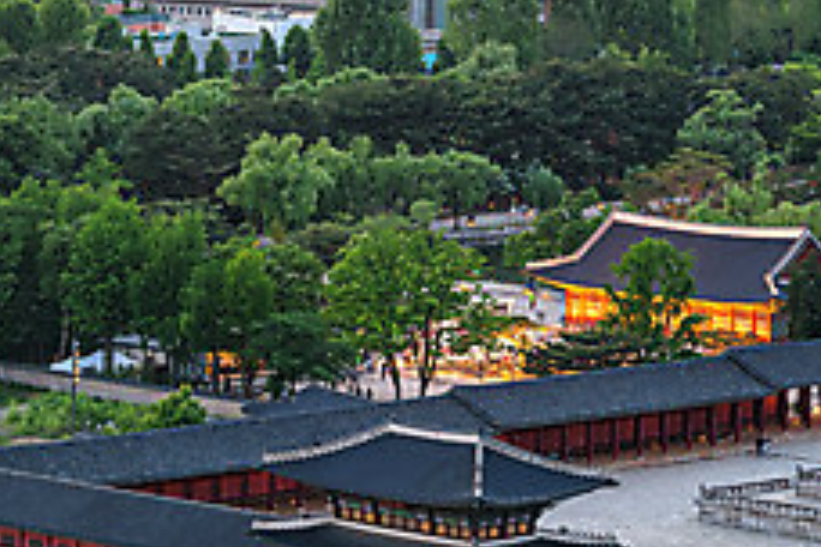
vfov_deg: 6.1
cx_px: -119
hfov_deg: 9.1
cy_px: 489
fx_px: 5108
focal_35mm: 224
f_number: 13
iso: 100
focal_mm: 85
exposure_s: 2
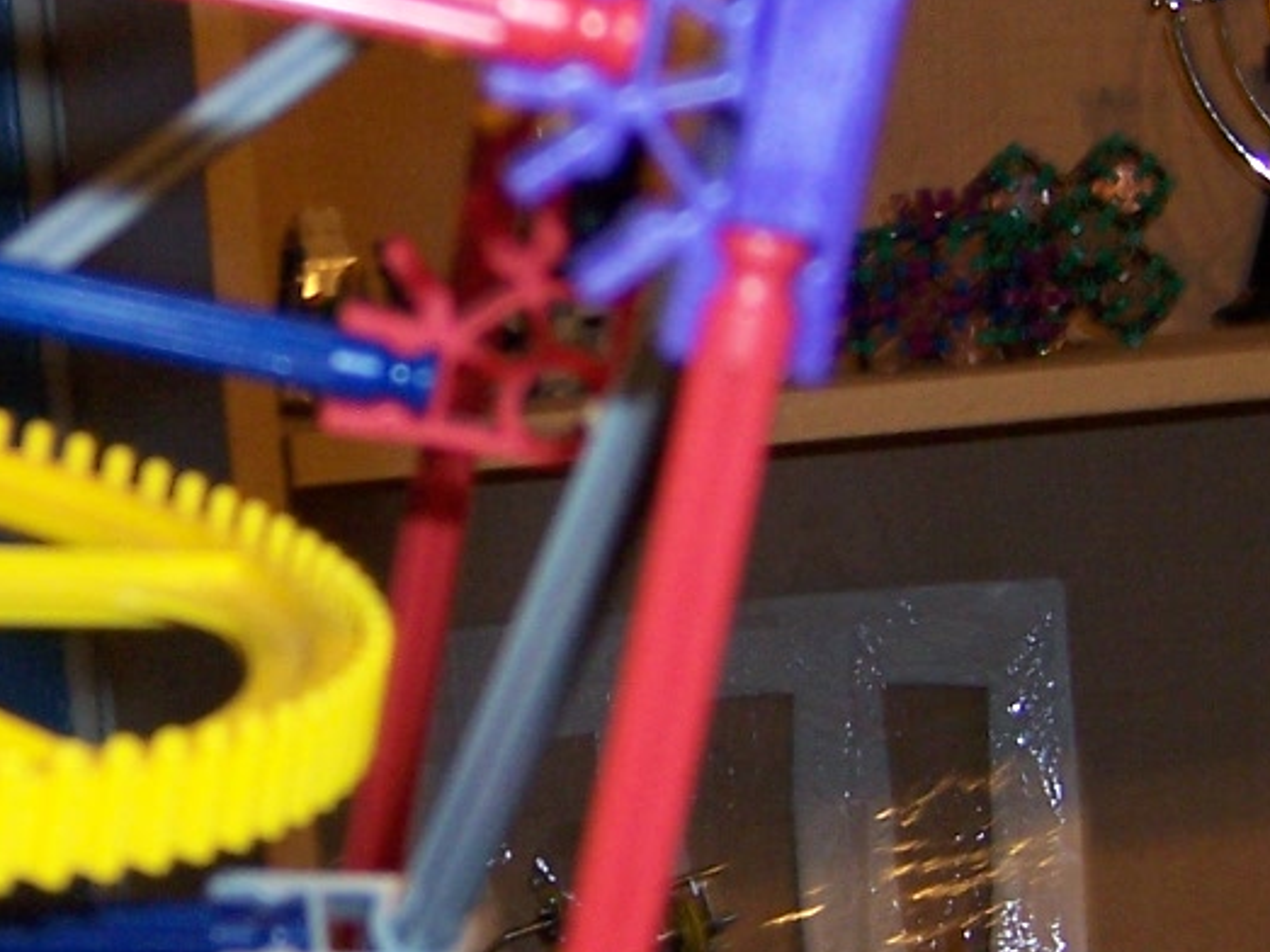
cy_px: 452
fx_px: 3595
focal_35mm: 98
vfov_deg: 15.1
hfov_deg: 19.7
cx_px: 134
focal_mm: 5.5
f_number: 2.8
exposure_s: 1/60
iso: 140
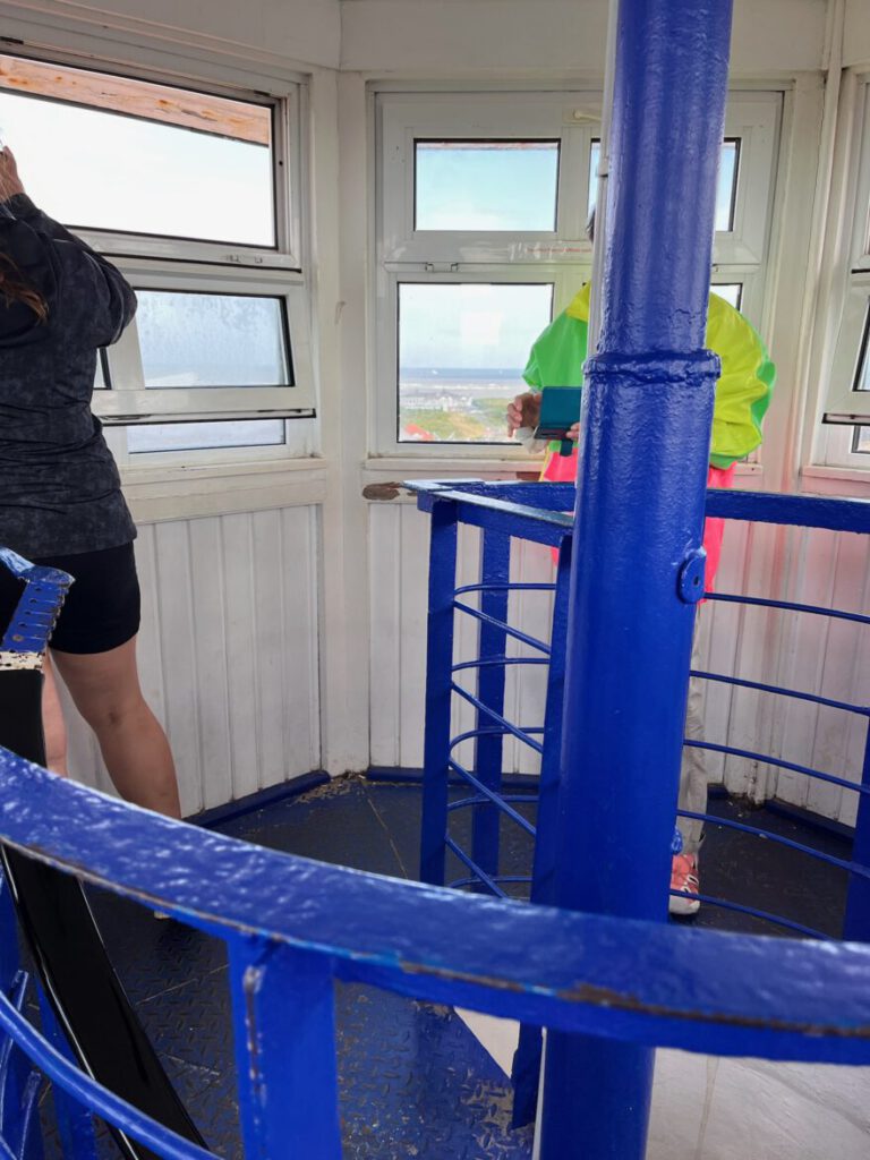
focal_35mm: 26
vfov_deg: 67.3
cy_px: 580
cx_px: 435
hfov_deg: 53.1
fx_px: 871
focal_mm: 5.1
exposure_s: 1/268
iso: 40
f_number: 1.6
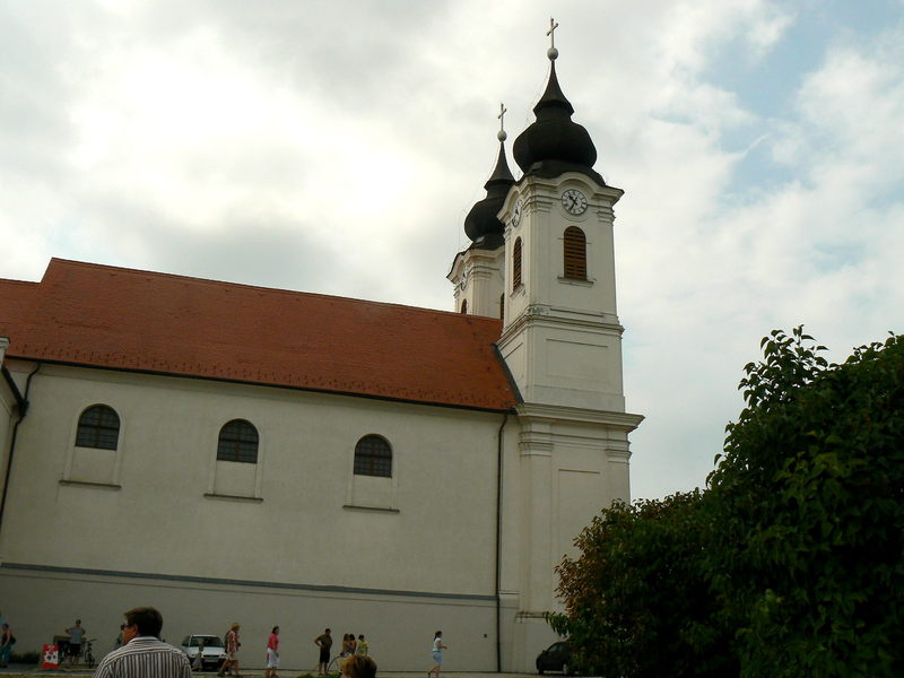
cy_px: 339
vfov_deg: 39.7
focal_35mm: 36
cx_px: 452
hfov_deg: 51.4
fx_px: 940
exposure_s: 1/800
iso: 80
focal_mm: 6
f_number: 8
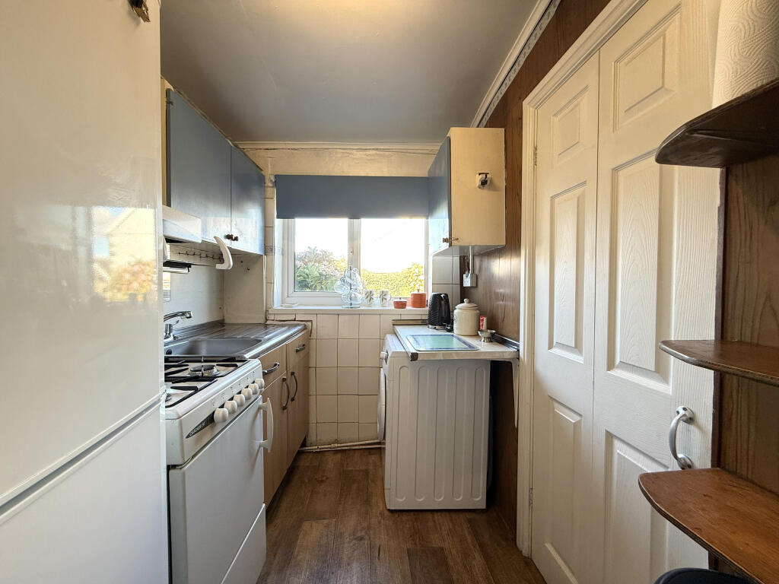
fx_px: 315
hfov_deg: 102.1
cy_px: 292
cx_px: 390
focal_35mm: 14
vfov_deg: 85.7
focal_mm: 2.22
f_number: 2.2
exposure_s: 1/100
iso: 100
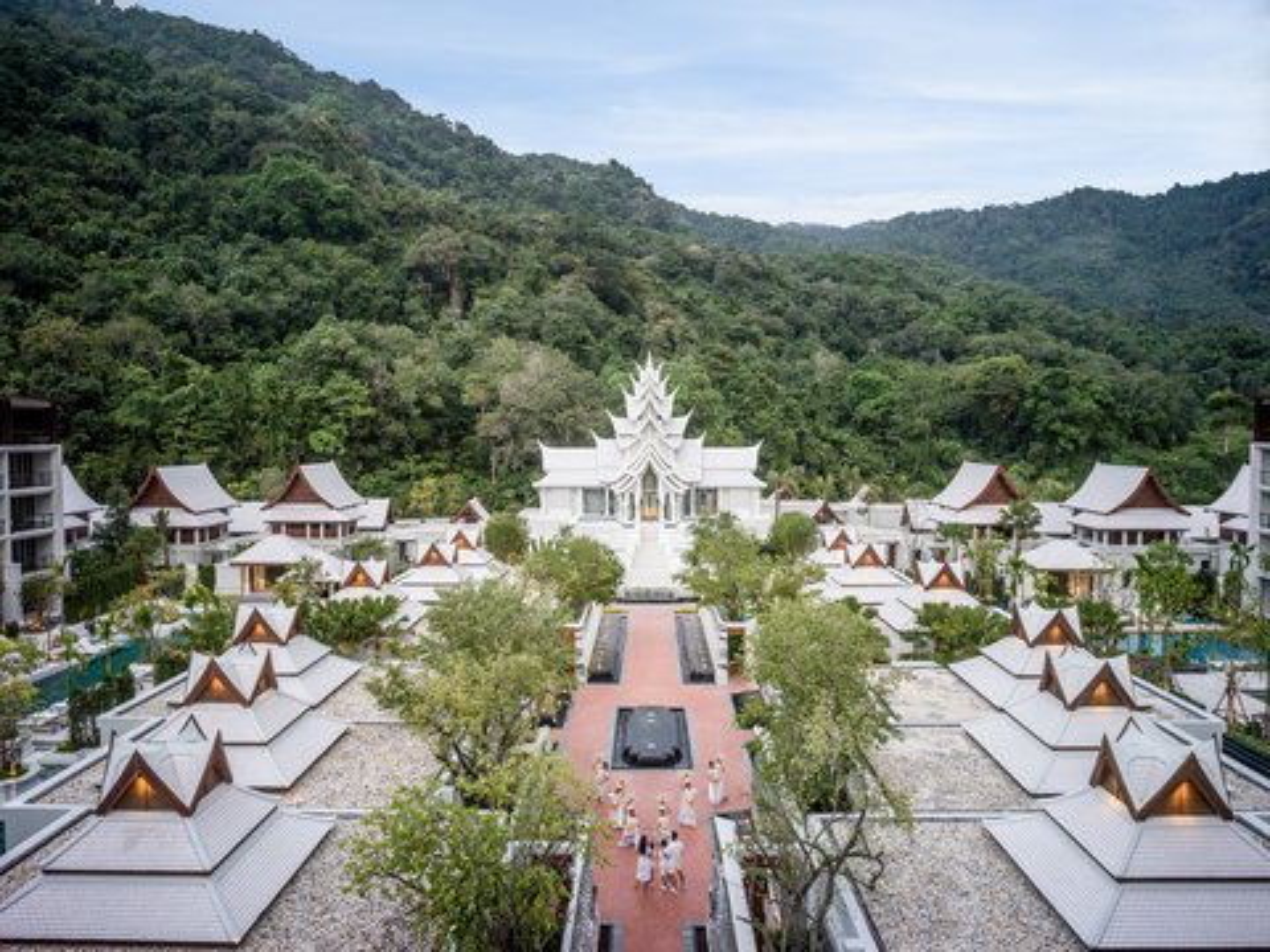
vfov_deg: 56.8
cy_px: 476
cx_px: 635
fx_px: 881
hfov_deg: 71.6
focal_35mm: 24
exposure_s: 1/250
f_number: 3.5
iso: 800
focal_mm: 30
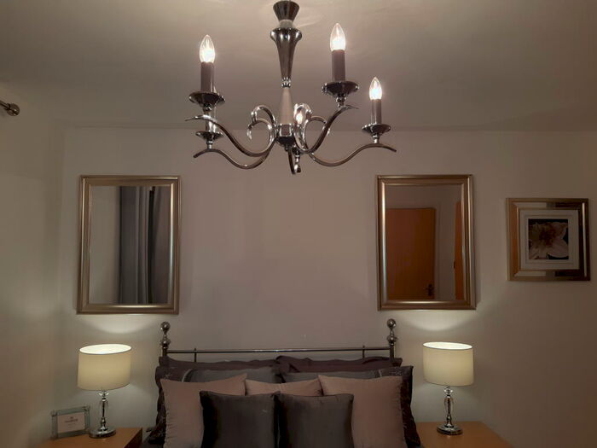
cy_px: 224
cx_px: 298
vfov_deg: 53.1
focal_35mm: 26
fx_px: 448
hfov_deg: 67.3
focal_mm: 3.93
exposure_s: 1/50
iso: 40
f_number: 1.7
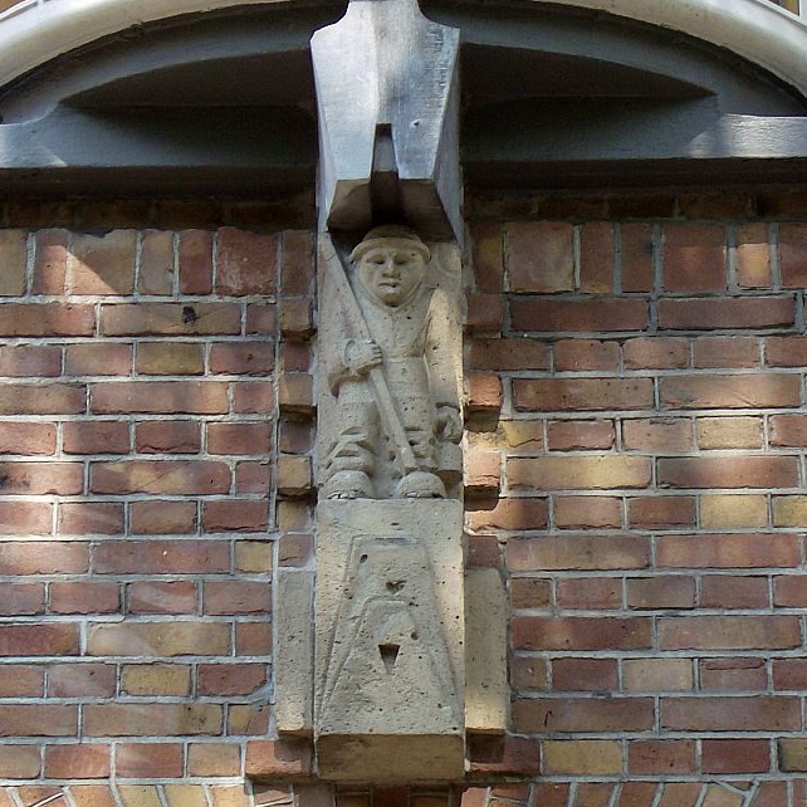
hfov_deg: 11.5
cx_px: 409
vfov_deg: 11.5
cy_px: 340
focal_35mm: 152
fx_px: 4009
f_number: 4.8
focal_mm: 18
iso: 100
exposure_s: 1/136
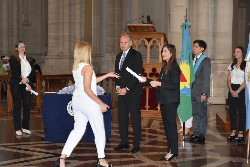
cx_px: 125
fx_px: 500
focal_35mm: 72
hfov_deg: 28.1
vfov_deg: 18.9
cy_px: 84
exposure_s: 1/60
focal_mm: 48
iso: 1250
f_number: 5.6
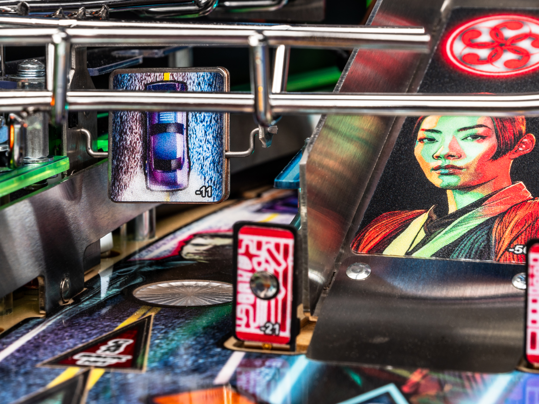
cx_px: 270
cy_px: 202
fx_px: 1682
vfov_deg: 13.7
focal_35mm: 108
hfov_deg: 18.2
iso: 100
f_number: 10
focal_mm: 50
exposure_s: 1/100
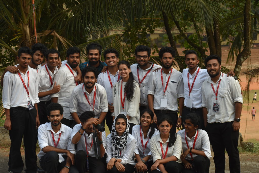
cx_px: 130
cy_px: 86
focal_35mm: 105
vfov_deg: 13.0
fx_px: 755
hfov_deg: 19.5
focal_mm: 70
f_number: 7.1
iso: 400
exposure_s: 1/200
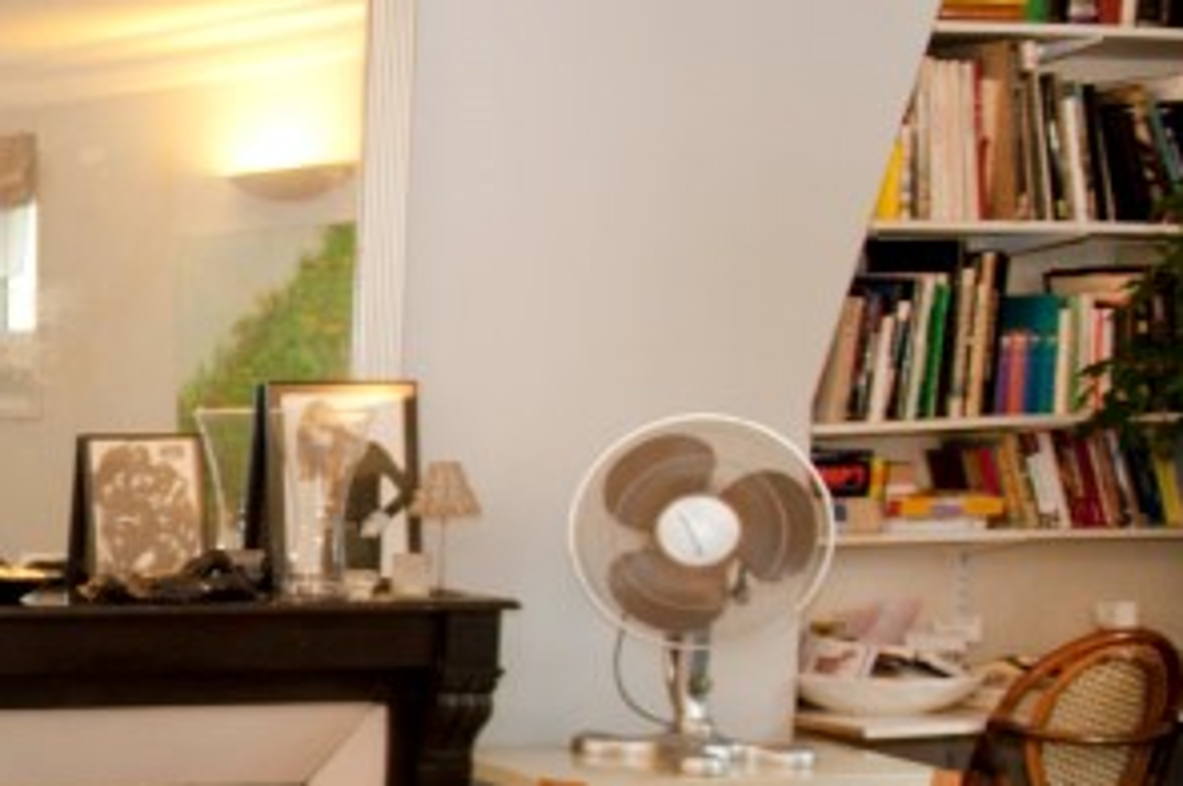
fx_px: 2134
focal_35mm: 65
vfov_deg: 20.3
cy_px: 746
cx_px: -405
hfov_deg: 25.9
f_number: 2.8
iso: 400
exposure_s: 1/30
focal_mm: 24
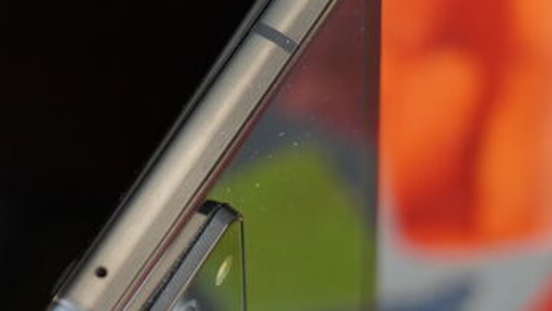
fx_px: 2299
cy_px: 222
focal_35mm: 157
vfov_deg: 7.7
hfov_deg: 13.6
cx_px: 79
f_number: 4
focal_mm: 54
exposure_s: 1/100
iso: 125
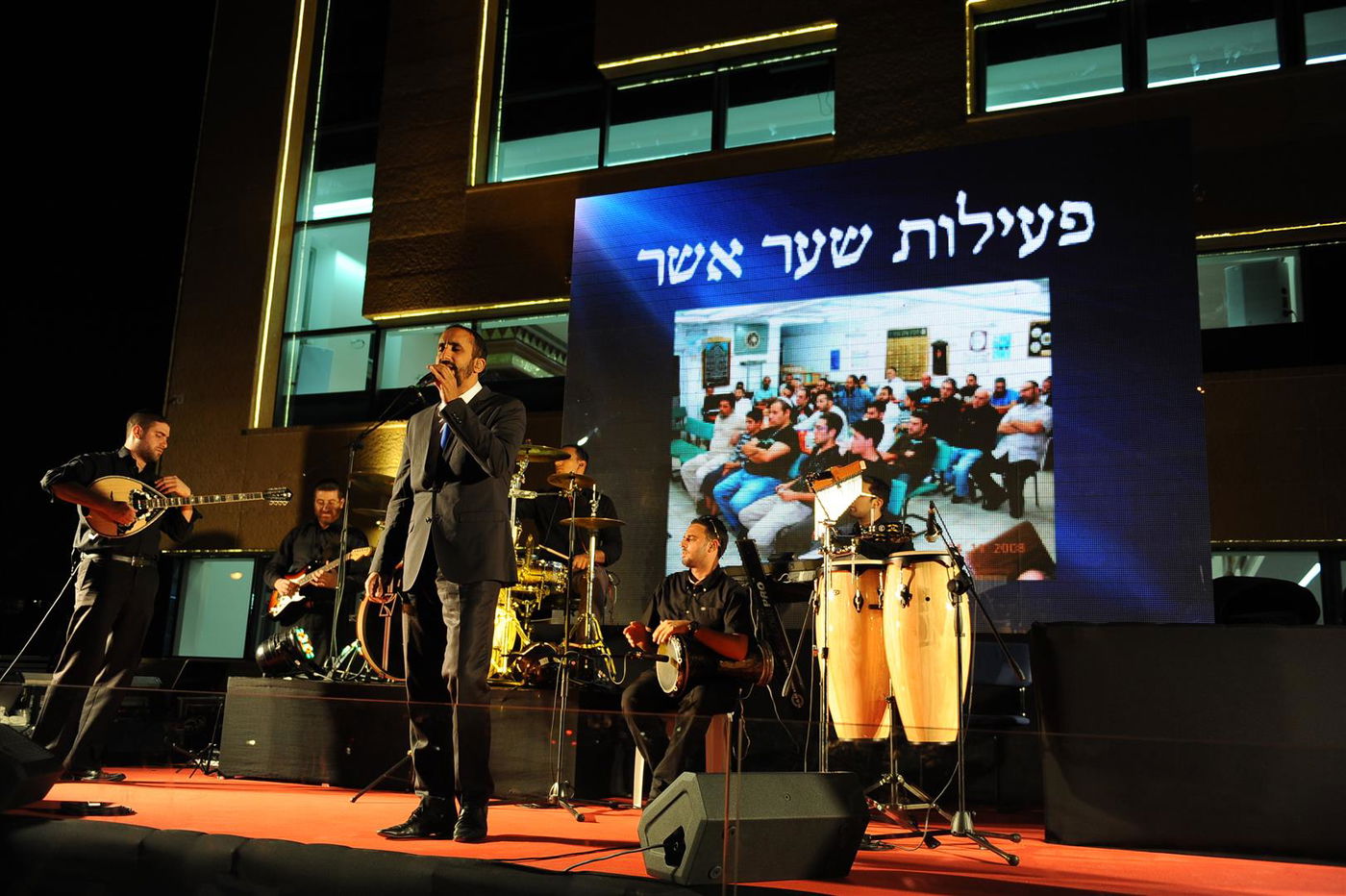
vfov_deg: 41.1
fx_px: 1196
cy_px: 448
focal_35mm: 32
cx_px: 673
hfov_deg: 58.7
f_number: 2.8
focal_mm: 32
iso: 640
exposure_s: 1/160
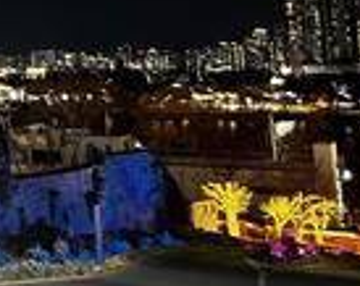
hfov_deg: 19.4
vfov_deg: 16.4
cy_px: -73
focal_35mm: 89
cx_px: -147
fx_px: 946
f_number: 1.5
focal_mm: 5.7
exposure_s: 1/30
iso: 1000
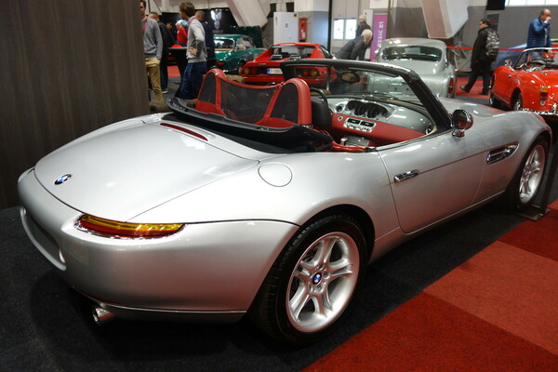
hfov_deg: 65.5
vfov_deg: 46.4
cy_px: 186
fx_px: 434
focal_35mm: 28
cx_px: 279
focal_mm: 10.4
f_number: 1.8
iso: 200
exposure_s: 1/30
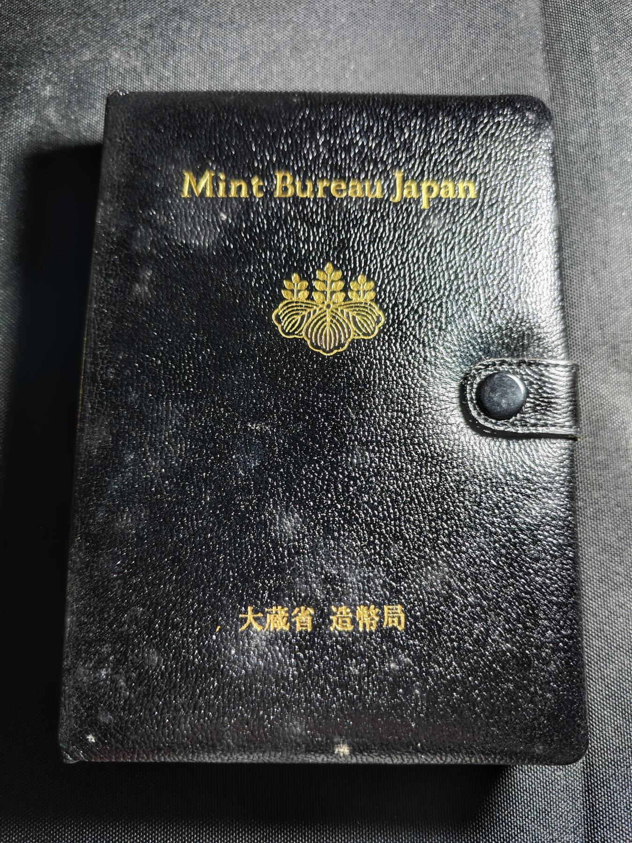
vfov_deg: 71.6
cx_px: 316
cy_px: 422
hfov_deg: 56.8
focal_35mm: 24
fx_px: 584
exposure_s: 1/33.3
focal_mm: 5.84
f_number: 1.6
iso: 1250
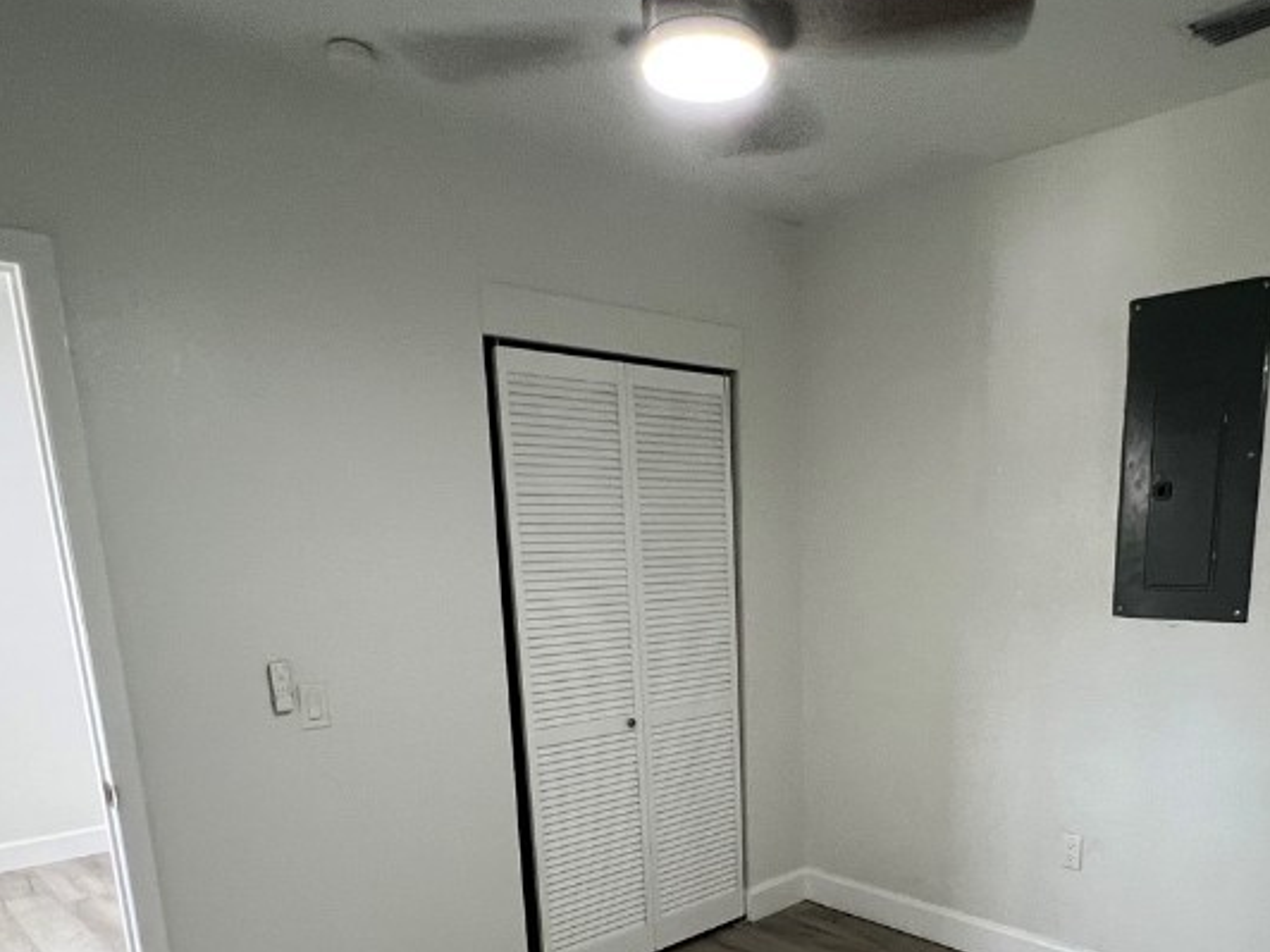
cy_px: 766
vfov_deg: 51.4
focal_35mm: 25
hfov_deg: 68.5
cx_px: 778
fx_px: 917
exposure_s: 1/60
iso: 250
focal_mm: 1.57
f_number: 1.8
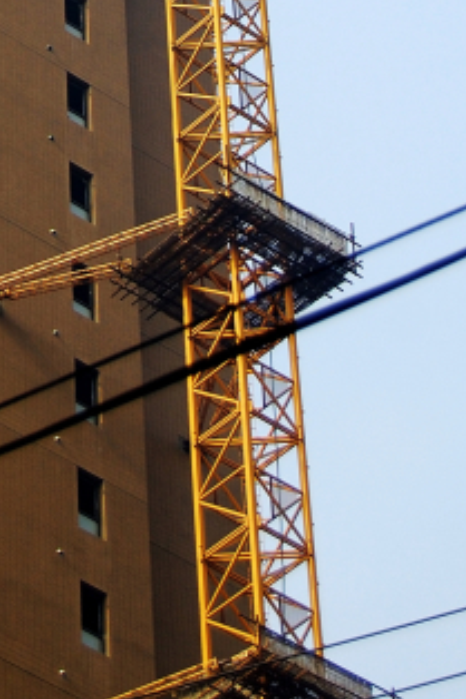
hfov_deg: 7.3
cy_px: -338
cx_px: -175
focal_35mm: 186
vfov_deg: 10.7
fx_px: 3615
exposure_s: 1/125
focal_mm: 38
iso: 200
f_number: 5.6
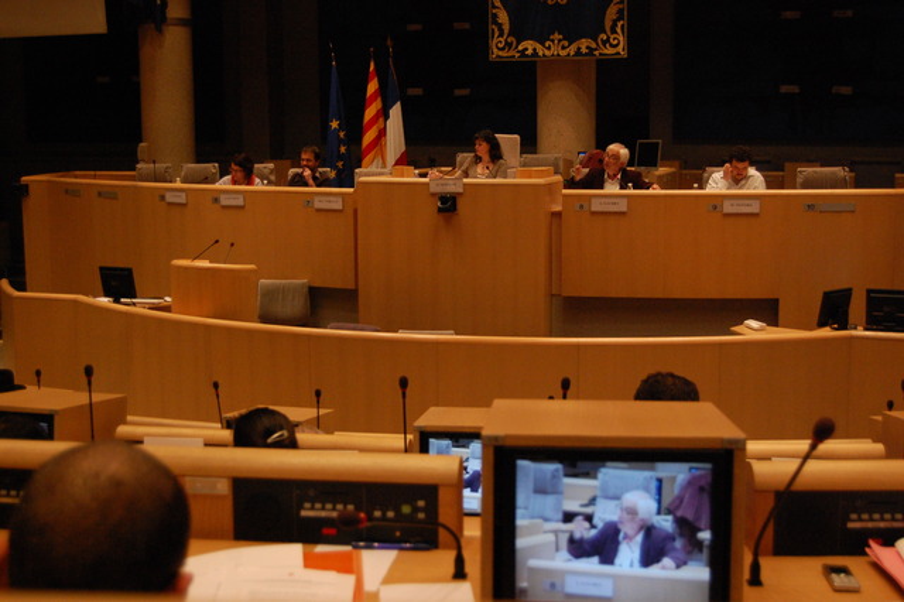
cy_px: 301
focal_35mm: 48
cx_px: 452
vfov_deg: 28.0
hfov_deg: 41.1
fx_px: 1205
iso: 1600
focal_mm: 32
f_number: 4.5
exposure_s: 1/160
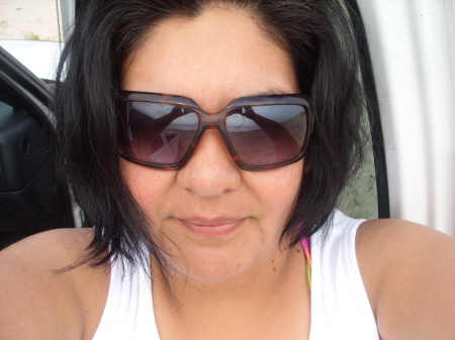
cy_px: 170
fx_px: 499
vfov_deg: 37.7
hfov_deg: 49.0
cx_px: 228
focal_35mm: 38
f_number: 4
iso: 50
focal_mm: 7.8
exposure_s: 1/296
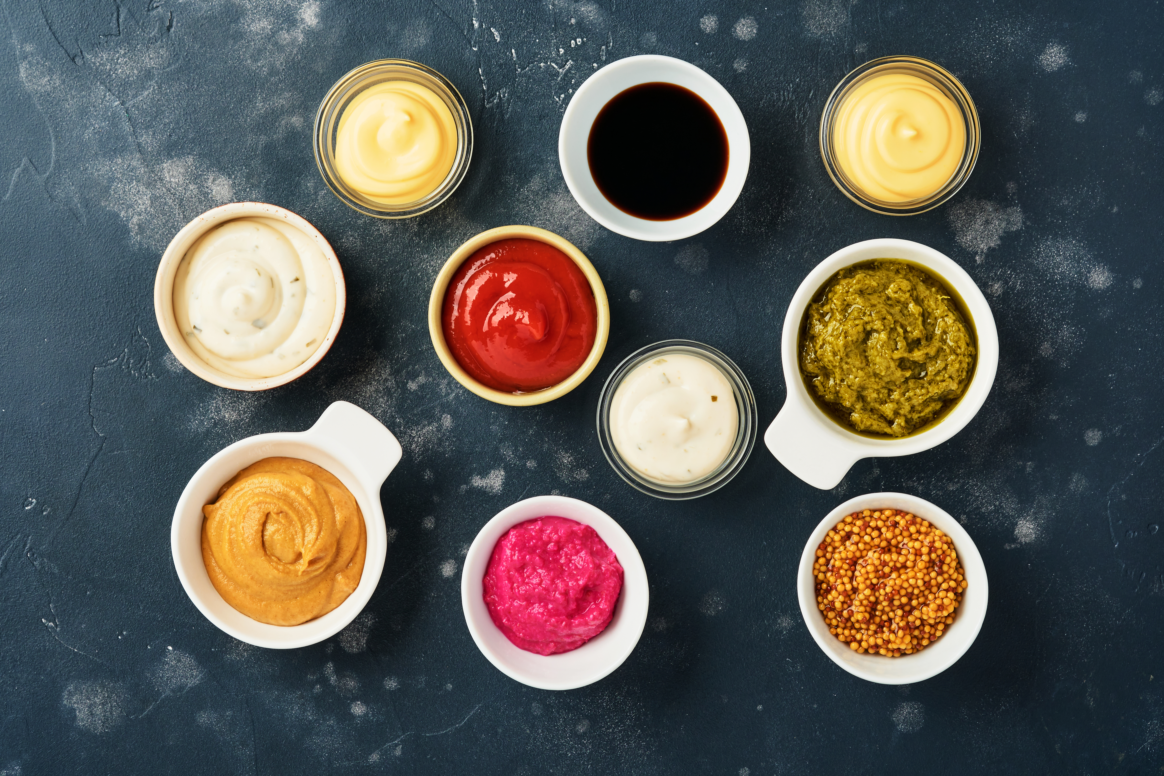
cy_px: 388
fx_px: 2910
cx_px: 582
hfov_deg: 22.6
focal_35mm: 90
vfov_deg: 15.2
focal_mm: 60
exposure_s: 1/160
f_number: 9
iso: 160
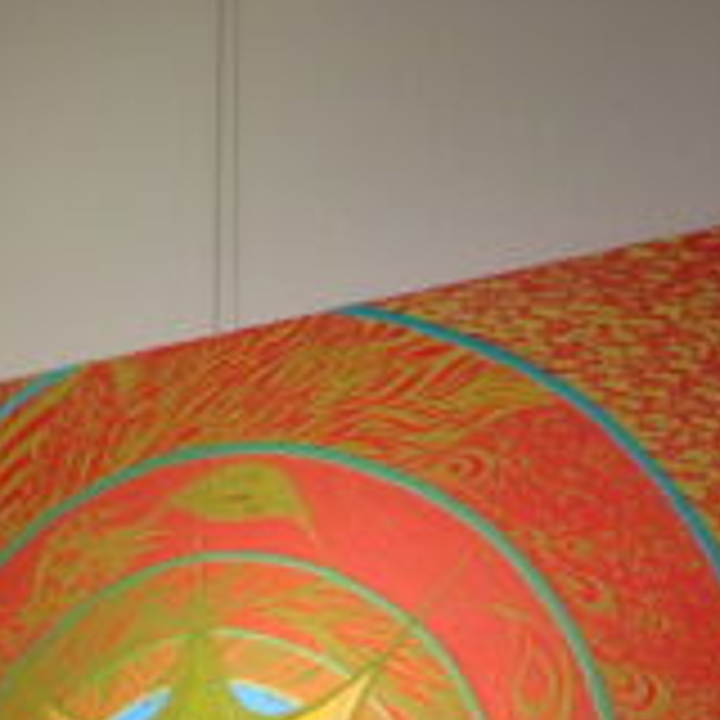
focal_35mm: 136
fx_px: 3200
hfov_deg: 10.0
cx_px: -1341
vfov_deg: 11.9
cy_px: 1287
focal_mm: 4.1
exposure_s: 1/30
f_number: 3.5
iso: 80
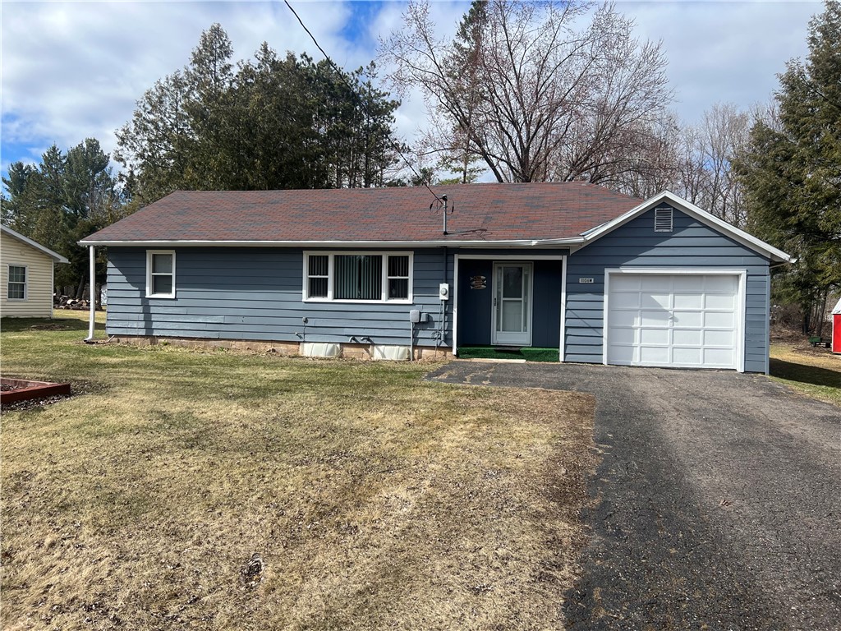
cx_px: 420
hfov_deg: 67.3
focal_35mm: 26
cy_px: 316
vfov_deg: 53.1
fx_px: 632
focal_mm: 5.7
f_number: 1.5
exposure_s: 1/3356
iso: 50
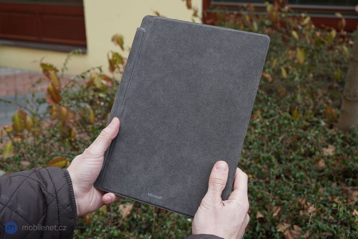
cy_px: 120
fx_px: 408
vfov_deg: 32.6
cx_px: 179
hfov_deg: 47.4
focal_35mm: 41
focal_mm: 41
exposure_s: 1/160
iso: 800
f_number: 7.1
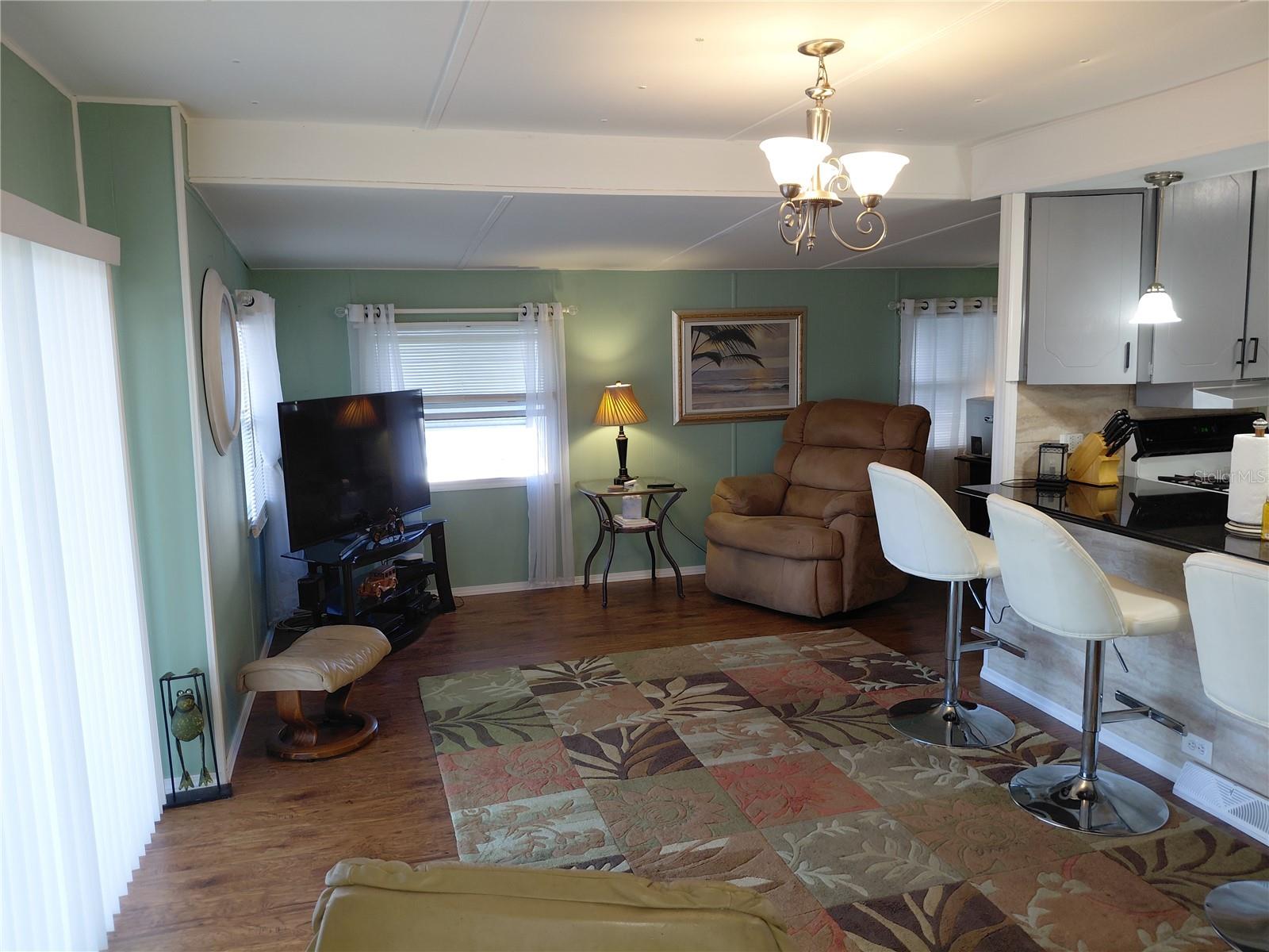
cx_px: 634
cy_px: 476
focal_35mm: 25
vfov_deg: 54.9
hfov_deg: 69.4
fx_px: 916
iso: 125
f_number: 1.8
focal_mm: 4.69
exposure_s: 1/60
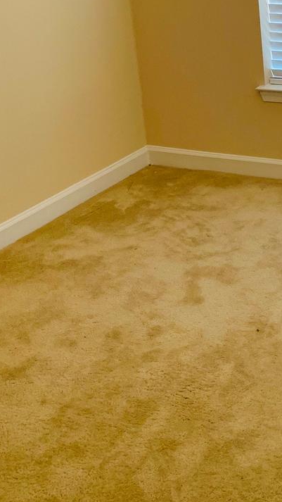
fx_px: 811
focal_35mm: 61
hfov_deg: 18.4
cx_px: 367
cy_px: 142
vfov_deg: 33.8
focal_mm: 4.25
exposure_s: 1/60
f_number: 1.8
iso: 80
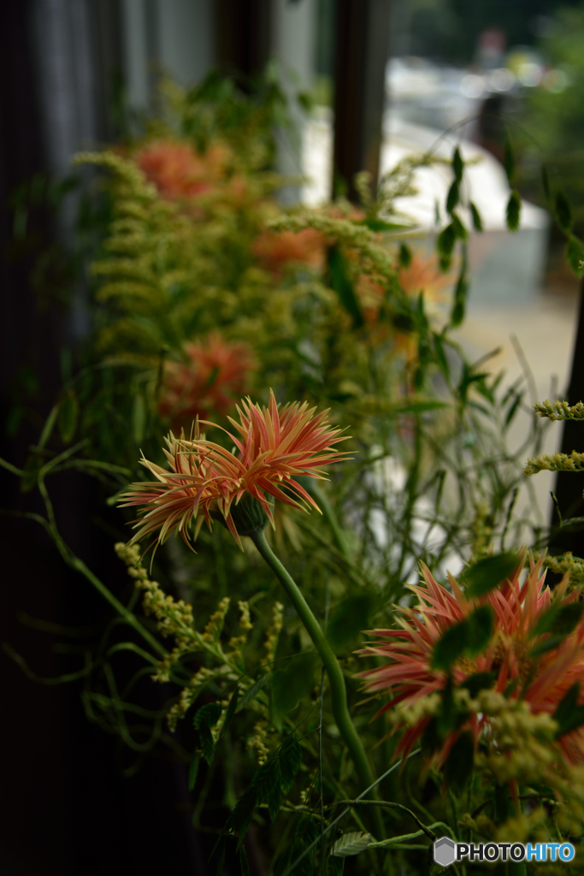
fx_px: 1070
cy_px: 438
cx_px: 292
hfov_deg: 30.5
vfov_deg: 44.5
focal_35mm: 44
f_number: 4
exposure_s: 1/1250
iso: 400
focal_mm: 44
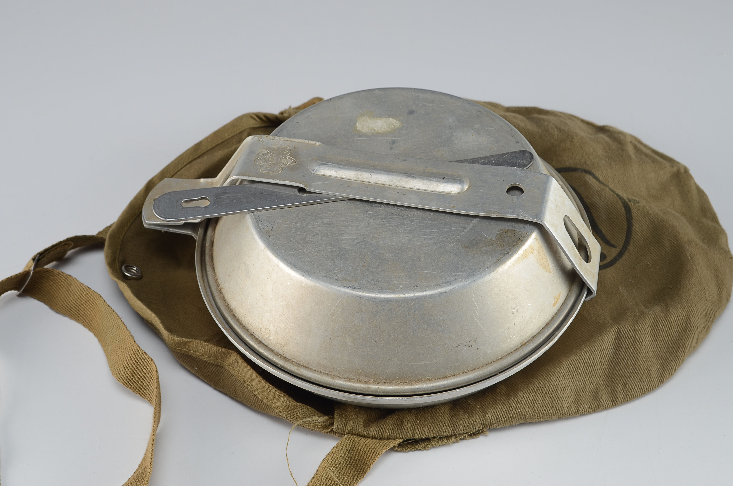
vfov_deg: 20.1
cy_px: 243
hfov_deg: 29.9
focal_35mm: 68
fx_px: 1372
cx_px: 366
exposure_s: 1/80
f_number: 11
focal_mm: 45
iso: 100
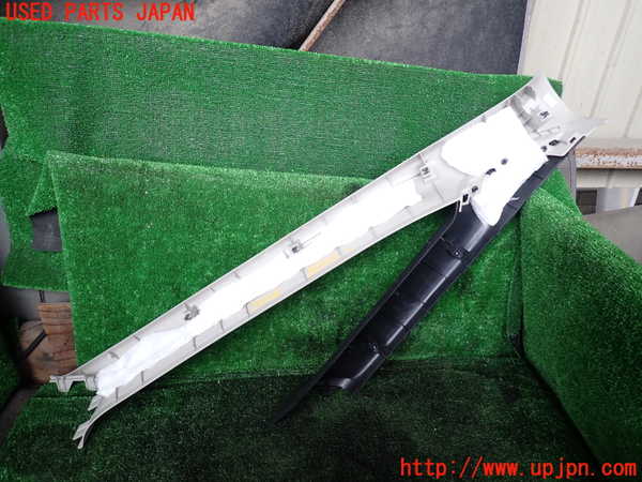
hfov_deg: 69.4
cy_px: 241
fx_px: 464
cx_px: 321
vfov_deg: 54.9
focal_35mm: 25
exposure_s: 1/80
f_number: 2
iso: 100
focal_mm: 4.5
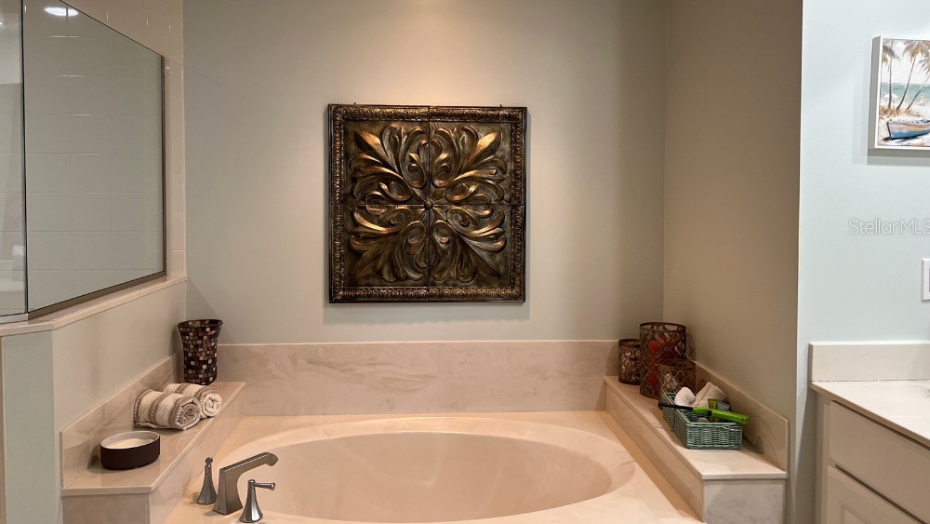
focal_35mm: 29
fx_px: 715
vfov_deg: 40.1
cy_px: 226
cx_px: 460
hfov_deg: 66.1
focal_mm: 5.7
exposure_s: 1/120
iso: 125
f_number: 1.5
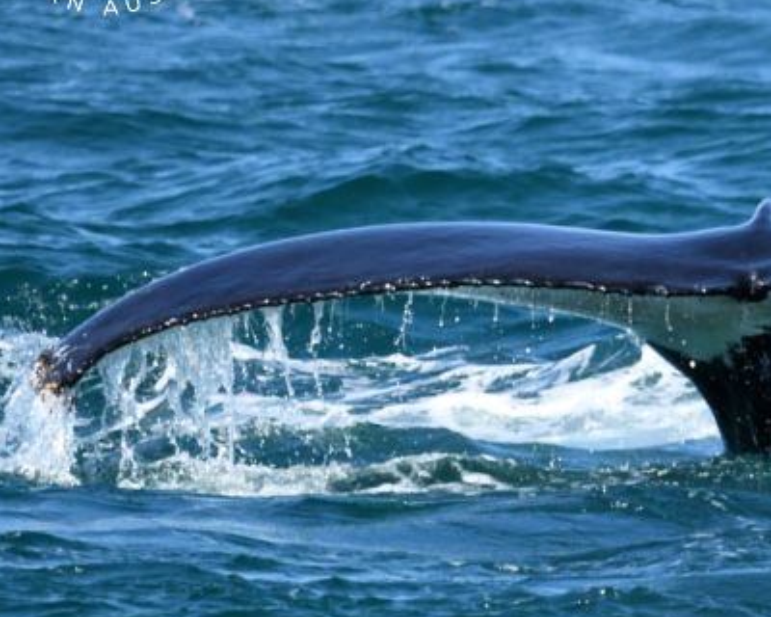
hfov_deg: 1.7
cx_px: 756
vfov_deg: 1.4
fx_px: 25717
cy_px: 294
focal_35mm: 1127
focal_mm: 600
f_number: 6.3
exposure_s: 1/8000
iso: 1600
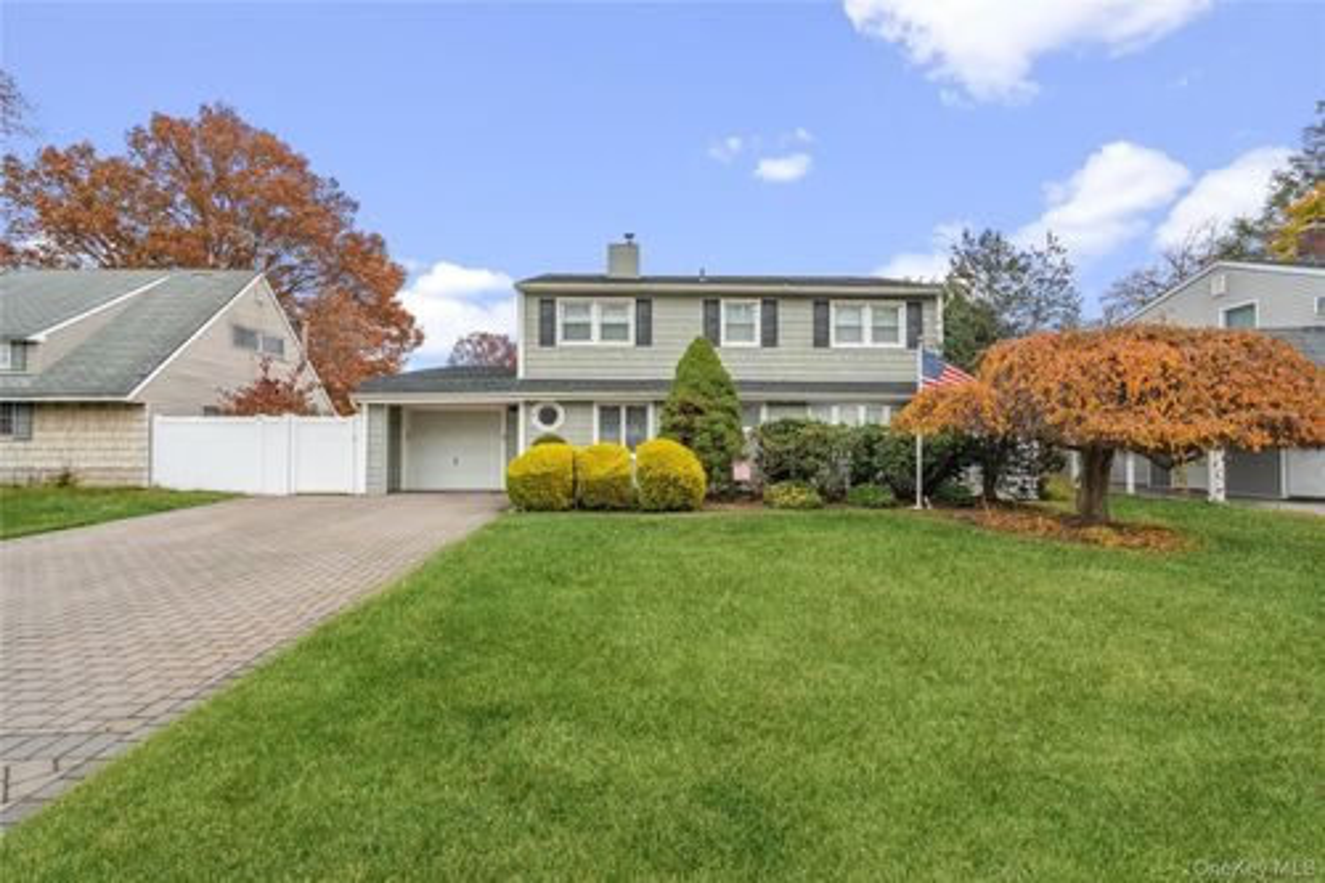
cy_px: 442
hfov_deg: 96.8
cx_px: 662
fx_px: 589
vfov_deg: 73.7
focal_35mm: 16
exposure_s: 1/320
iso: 640
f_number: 5.6
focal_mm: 16
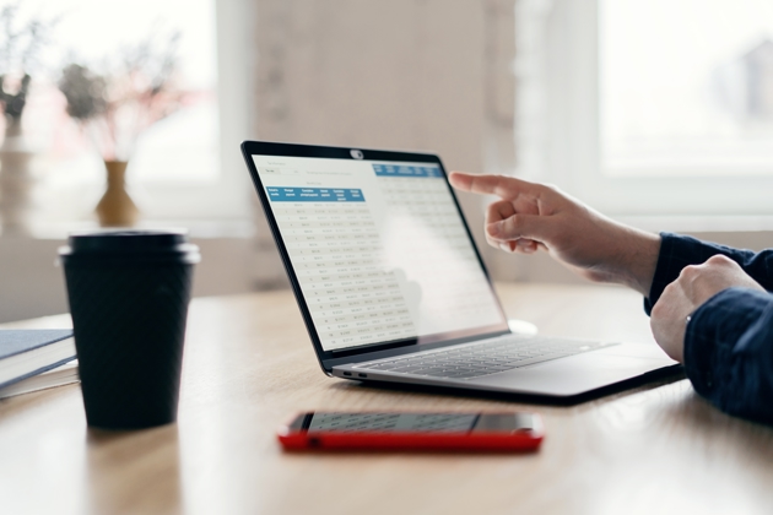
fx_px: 1074
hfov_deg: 39.6
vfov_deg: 27.0
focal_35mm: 50
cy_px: 258
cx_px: 386
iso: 320
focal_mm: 50
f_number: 2.2
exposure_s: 1/200
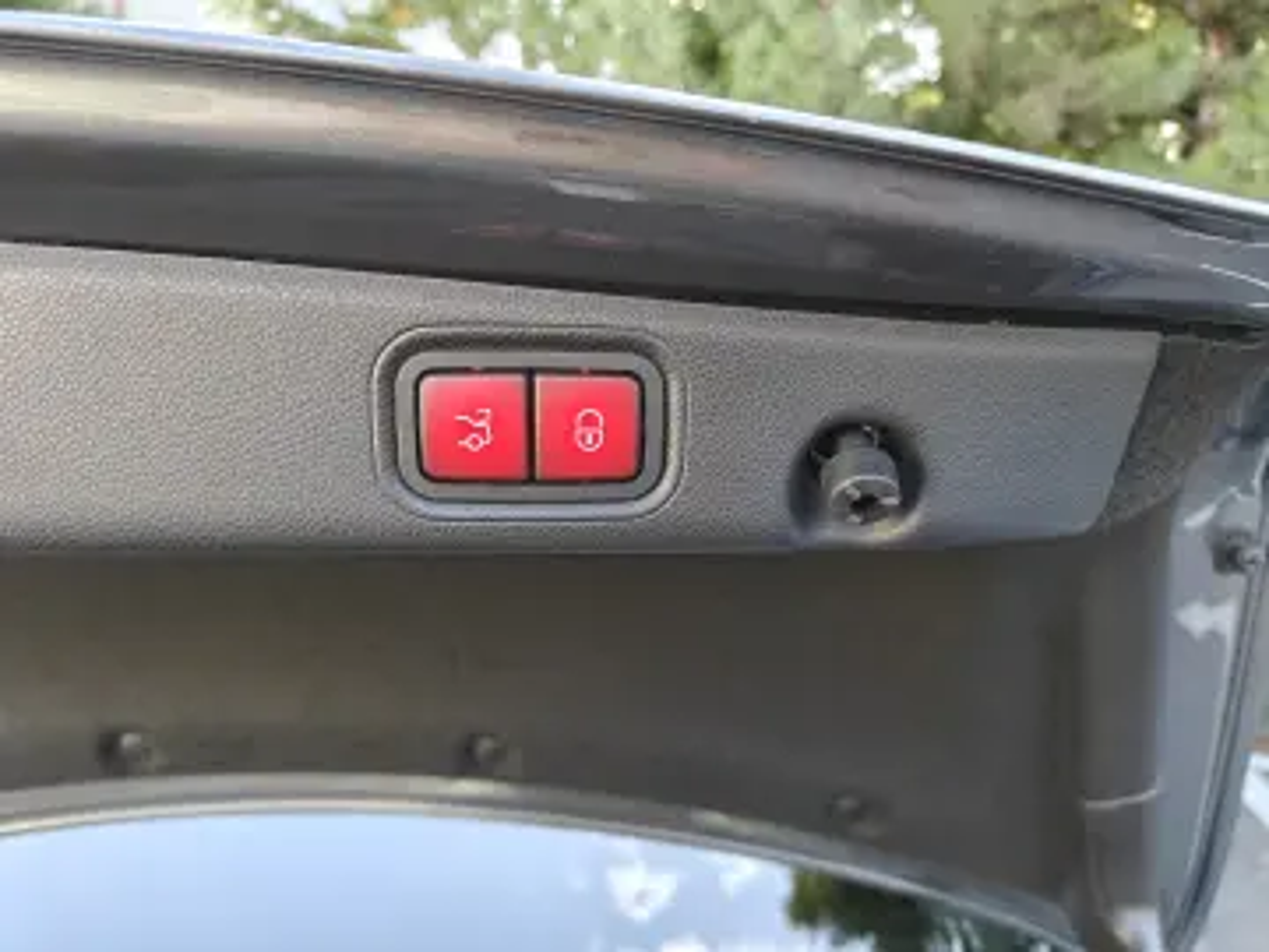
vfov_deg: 56.8
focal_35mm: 24
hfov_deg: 71.6
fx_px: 880
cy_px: 476
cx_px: 634
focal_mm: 5.59
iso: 80
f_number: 1.8
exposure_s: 1/102
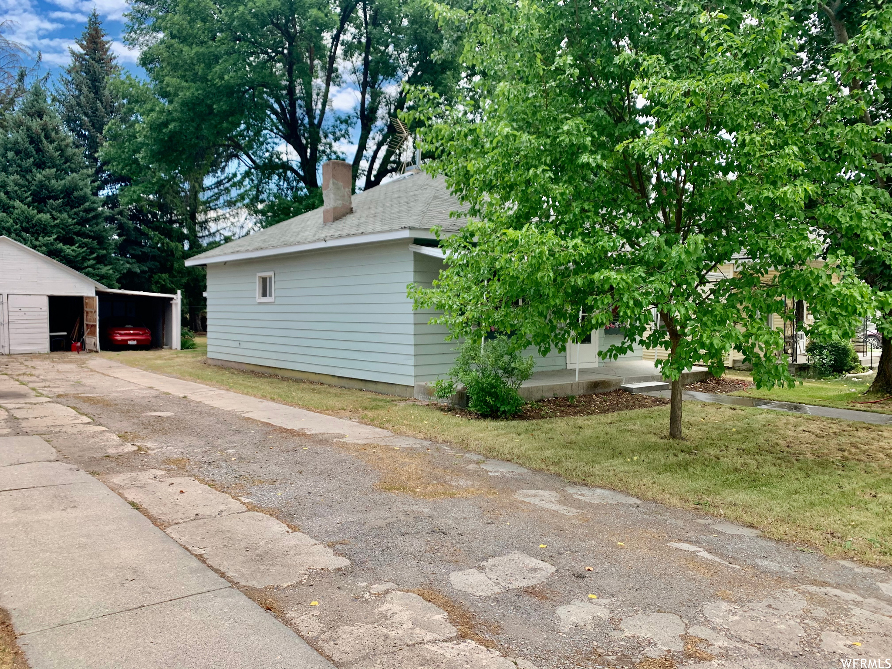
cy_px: 334
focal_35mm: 26
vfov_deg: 53.1
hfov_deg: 67.3
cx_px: 446
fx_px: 670
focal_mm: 4.25
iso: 25
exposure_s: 1/732
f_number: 1.8
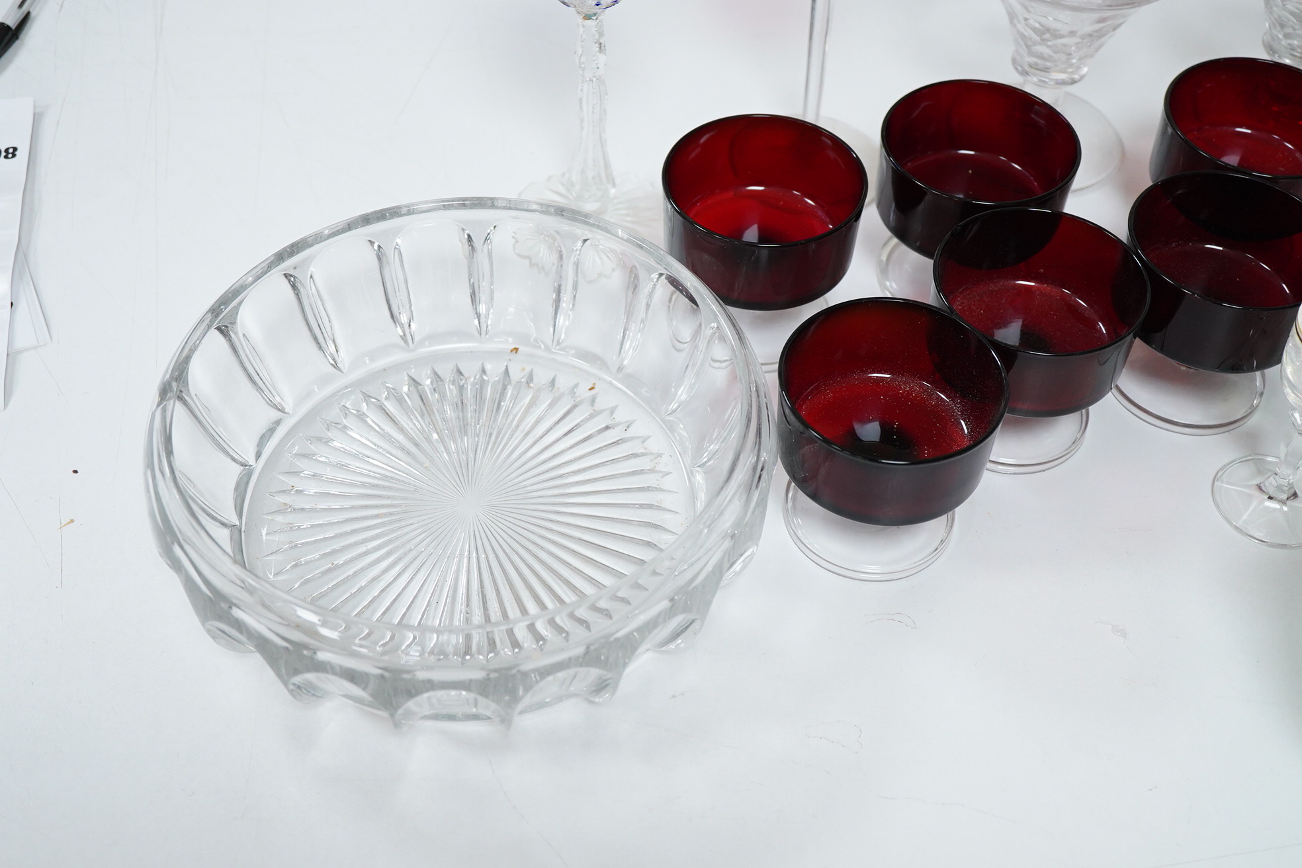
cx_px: 651
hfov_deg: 43.6
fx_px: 1627
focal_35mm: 45
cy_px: 434
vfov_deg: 29.9
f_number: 3.5
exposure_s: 1/125
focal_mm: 30
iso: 1250
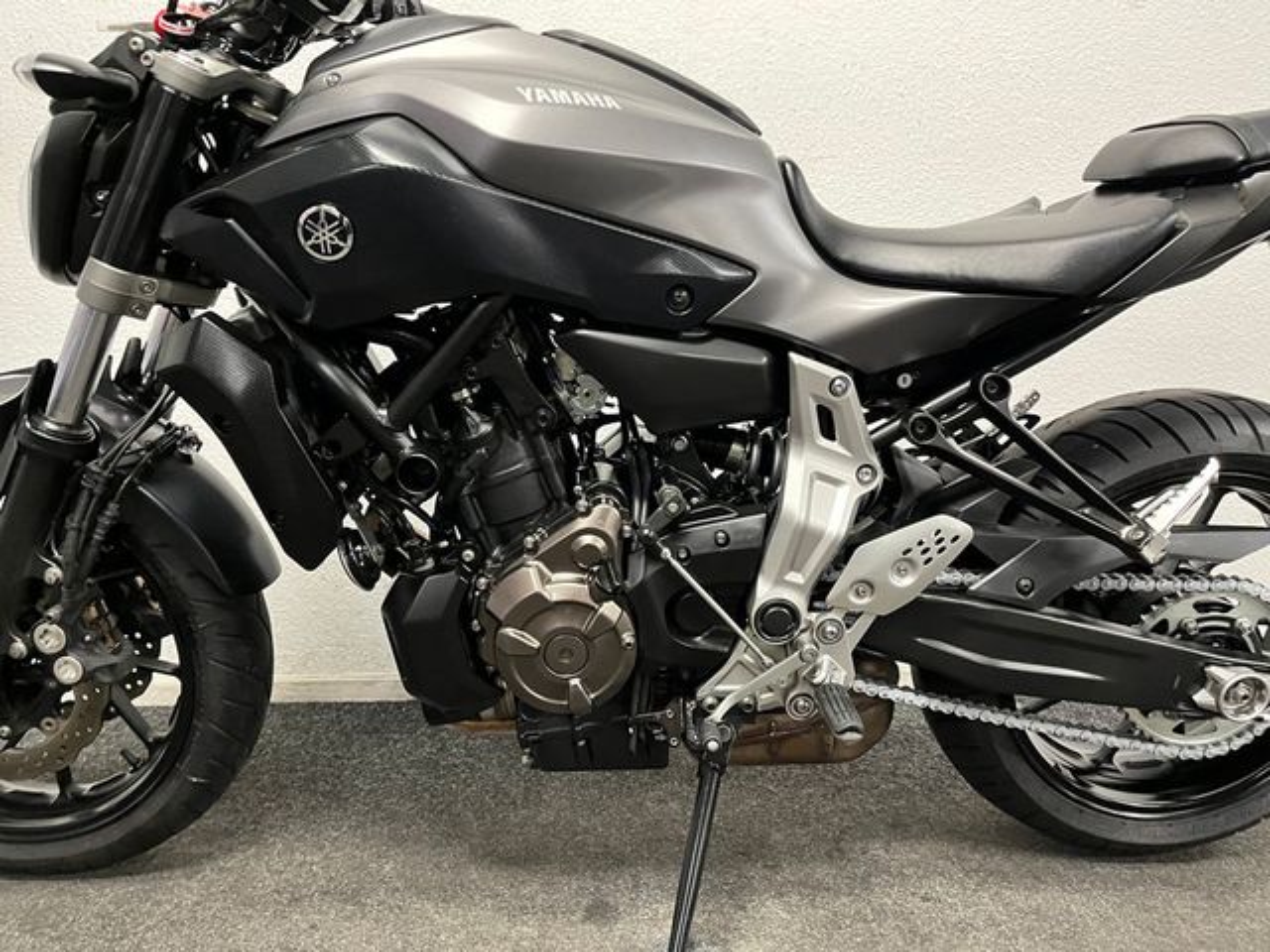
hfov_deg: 67.3
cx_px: 635
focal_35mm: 26
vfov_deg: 53.1
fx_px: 954
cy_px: 476
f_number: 1.6
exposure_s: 1/50
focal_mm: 5.1
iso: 500
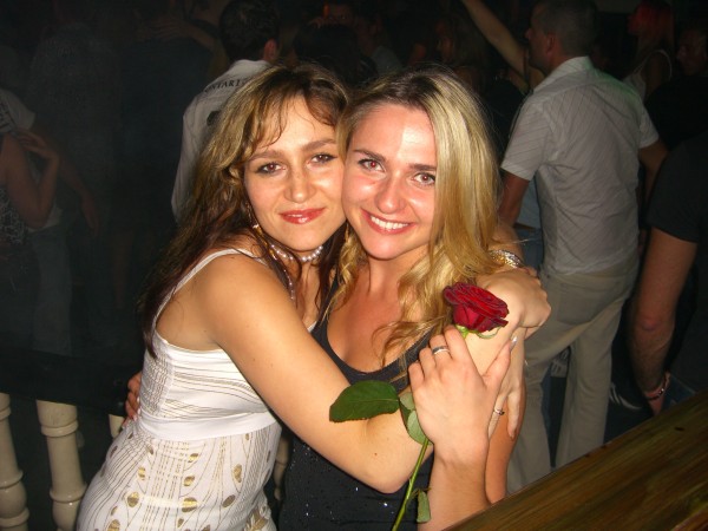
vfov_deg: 37.7
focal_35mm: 38
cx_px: 354
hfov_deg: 49.0
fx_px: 777
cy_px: 266
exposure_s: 1/60
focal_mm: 7.9
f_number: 2.8
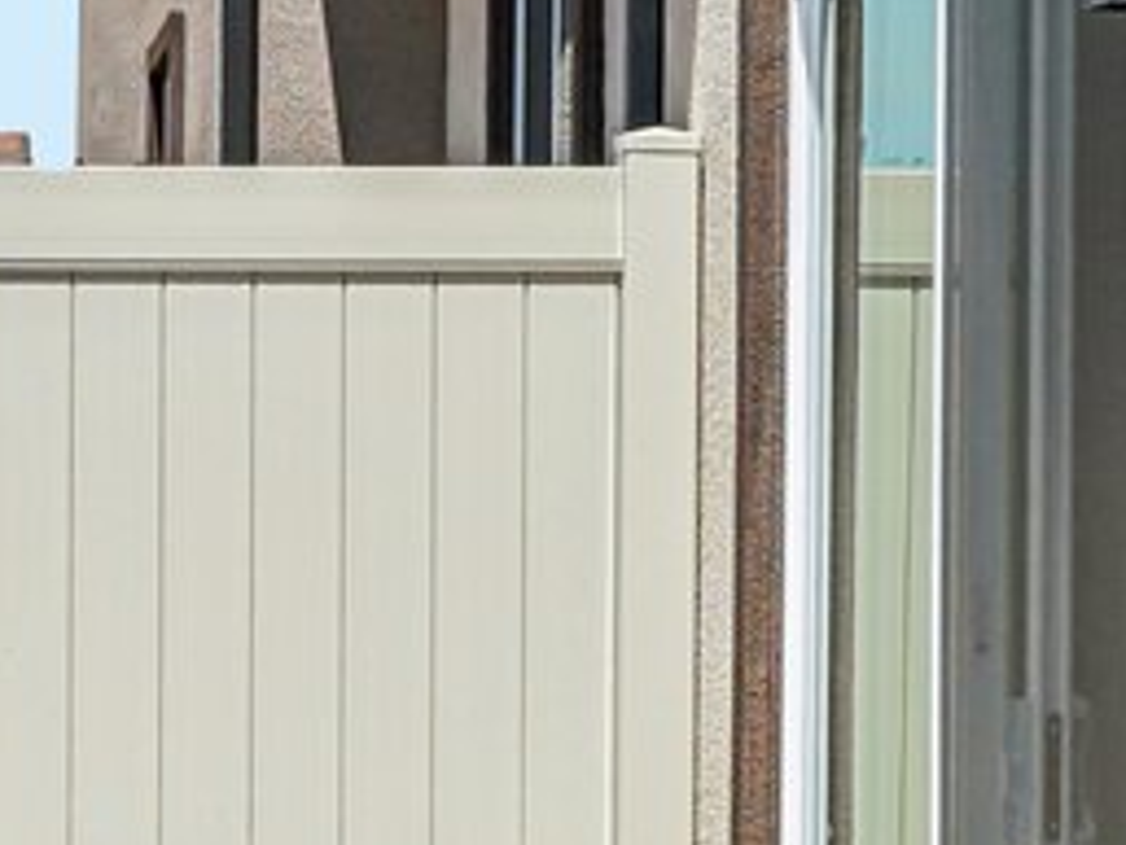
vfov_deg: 12.8
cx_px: 22
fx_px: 3743
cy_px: 169
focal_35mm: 115
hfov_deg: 16.8
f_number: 8
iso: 100
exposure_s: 1/400
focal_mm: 15
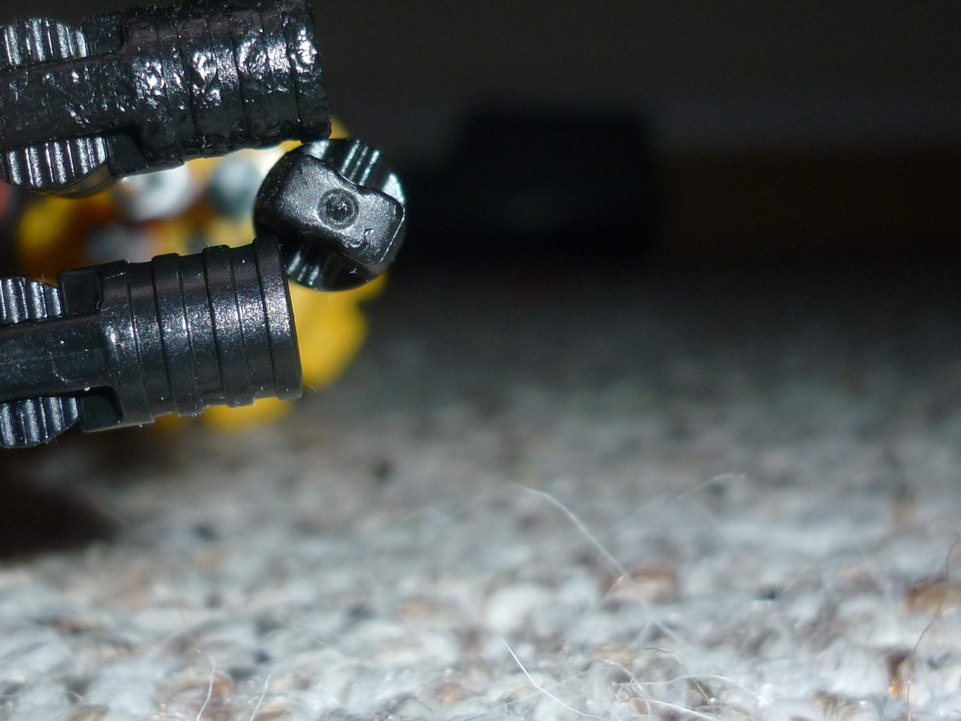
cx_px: 367
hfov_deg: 30.2
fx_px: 1777
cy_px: 271
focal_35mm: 64
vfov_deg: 22.9
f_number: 2.8
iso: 100
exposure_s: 1/125
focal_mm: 5.5
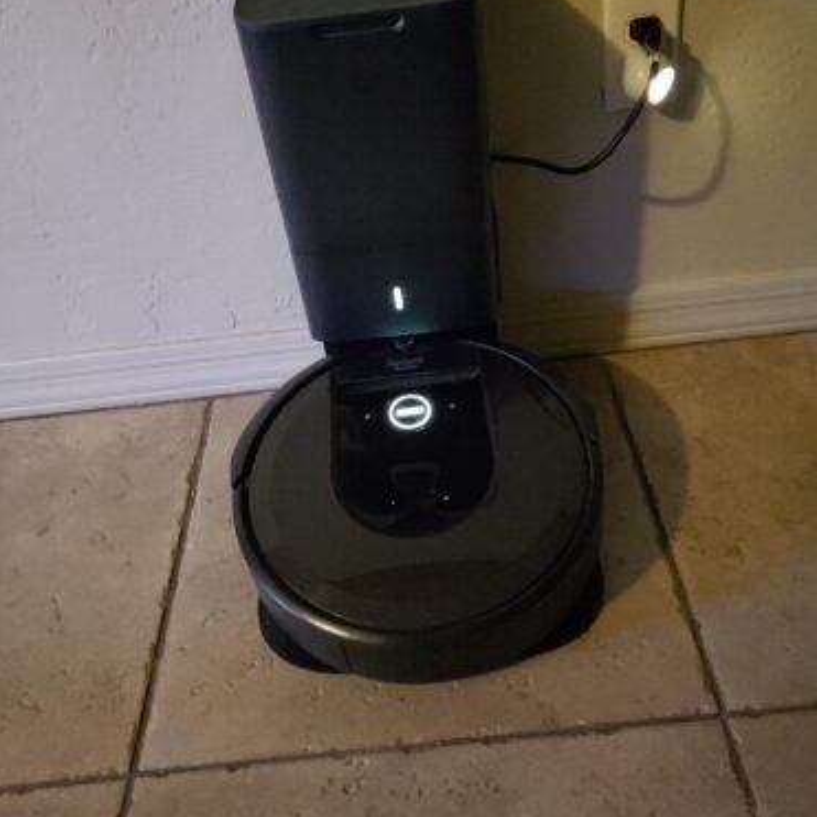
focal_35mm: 31
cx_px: 406
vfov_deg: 52.4
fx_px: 828
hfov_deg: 52.5
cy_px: 350
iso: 1360
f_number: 1.5
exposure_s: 1/24
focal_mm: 4.3
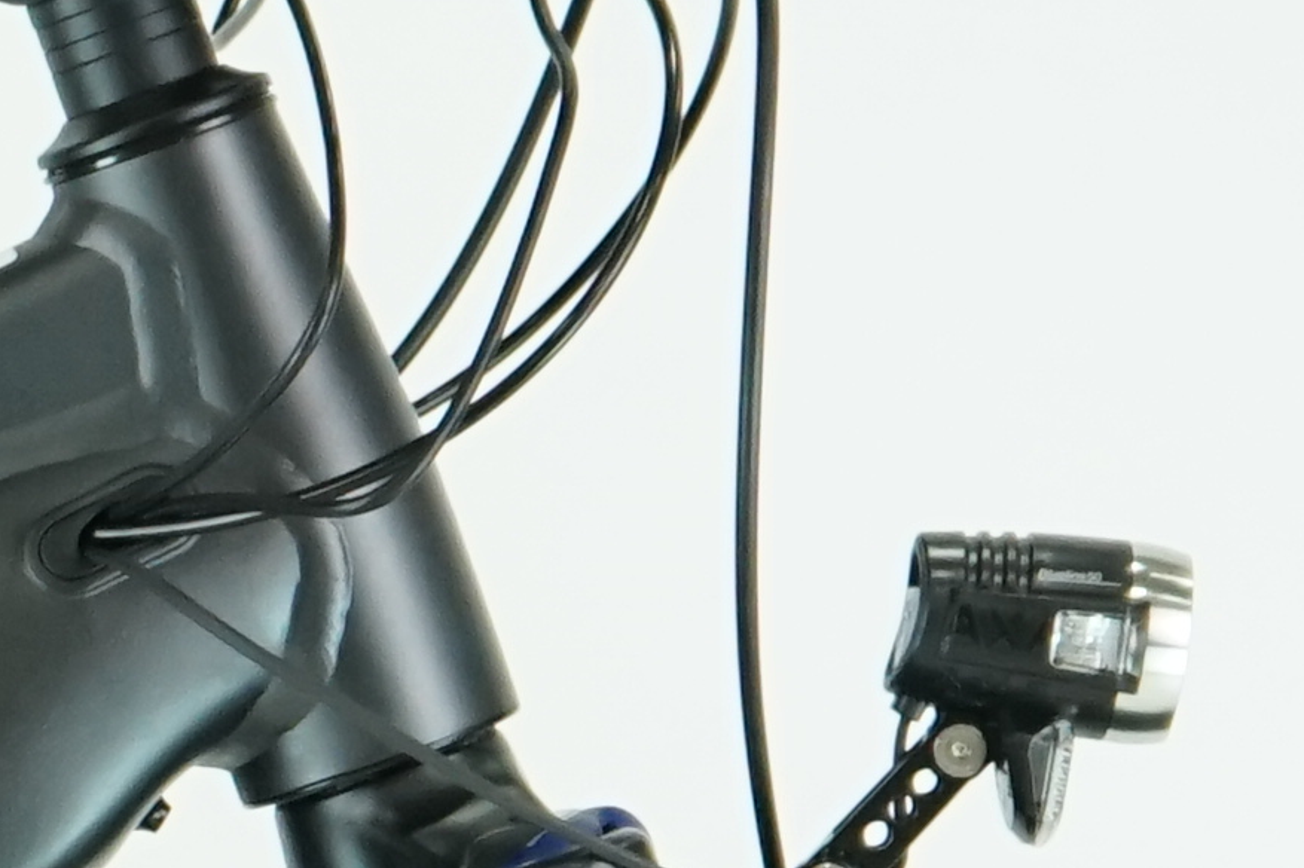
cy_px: 1746
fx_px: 14374
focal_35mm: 397
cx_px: -1210
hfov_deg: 5.1
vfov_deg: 3.4
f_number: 5.6
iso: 1600
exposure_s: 1/200
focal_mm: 58
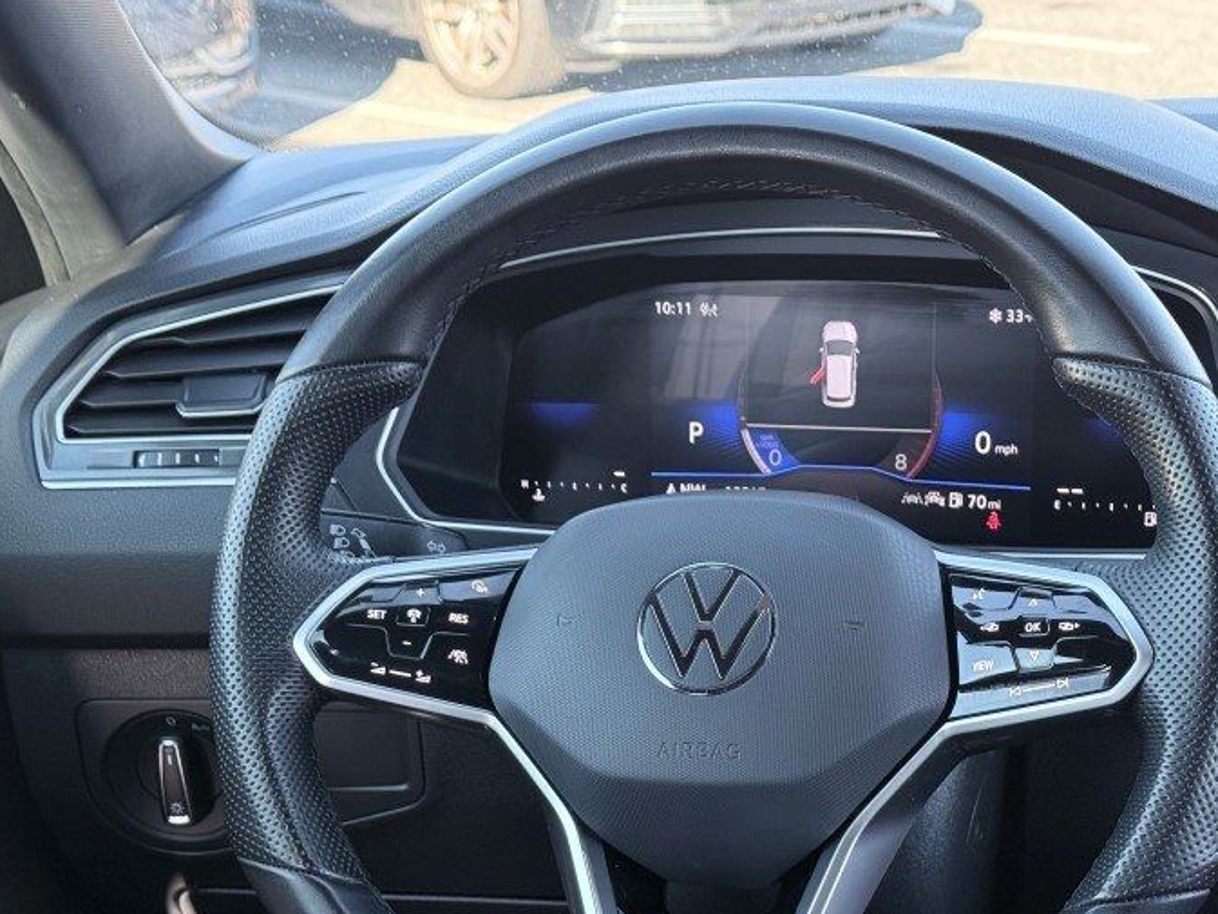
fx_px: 2569
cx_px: 717
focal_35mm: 73
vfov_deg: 20.1
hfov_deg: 26.6
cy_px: 639
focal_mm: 6.76
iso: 80
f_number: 1.78
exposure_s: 1/145
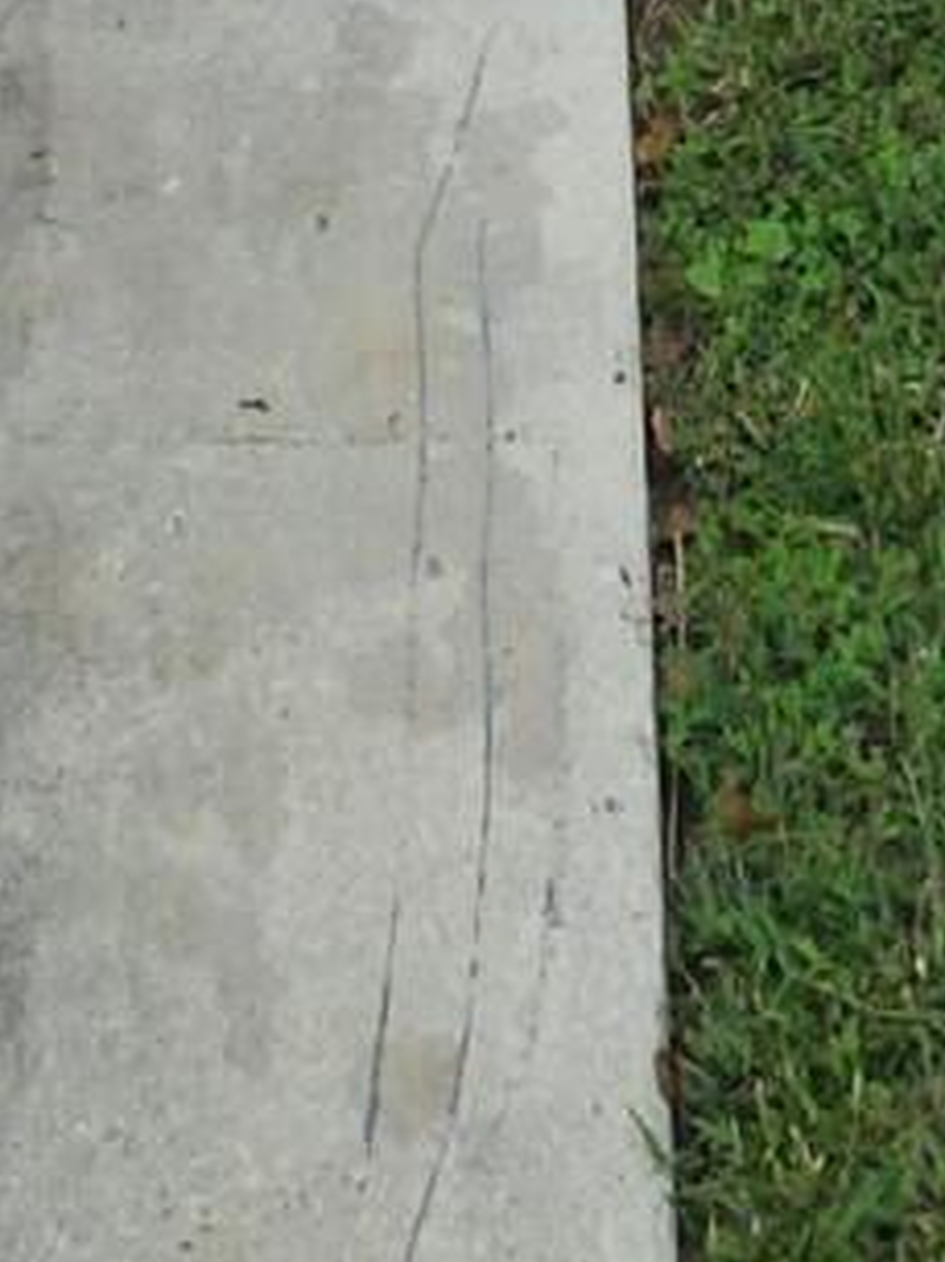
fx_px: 3098
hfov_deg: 17.3
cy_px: -2454
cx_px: 545
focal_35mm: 85
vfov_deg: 11.8
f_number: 2.2
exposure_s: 1/866
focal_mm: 2.2
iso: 50
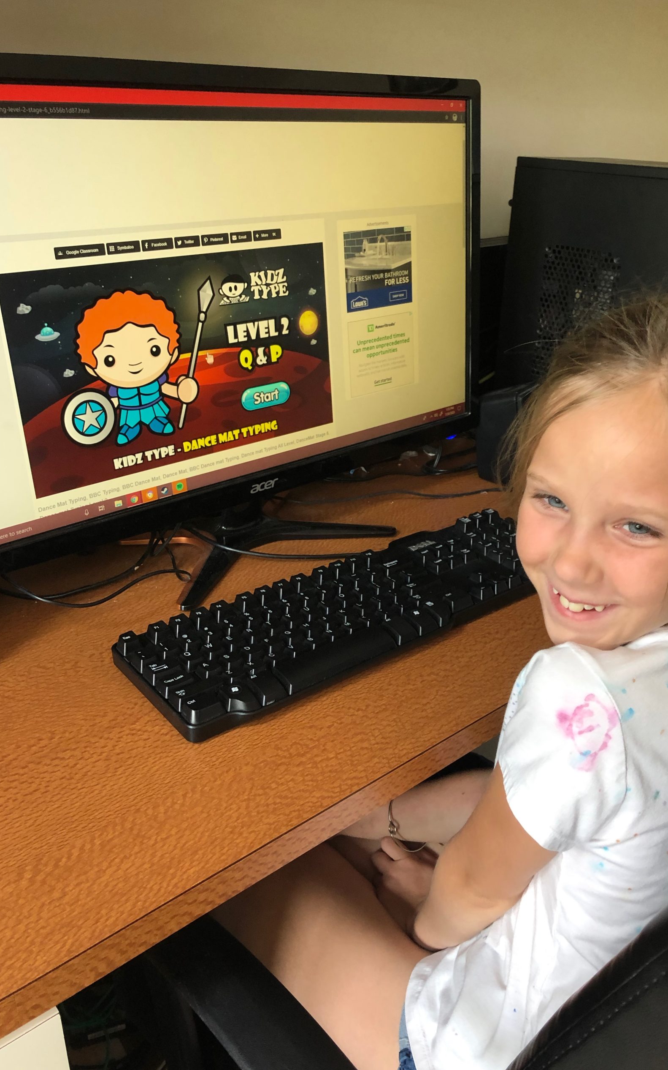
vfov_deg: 62.9
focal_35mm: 30
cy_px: 534
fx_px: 874
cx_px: 385
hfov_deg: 41.7
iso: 160
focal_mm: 3.99
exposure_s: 1/60
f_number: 1.8
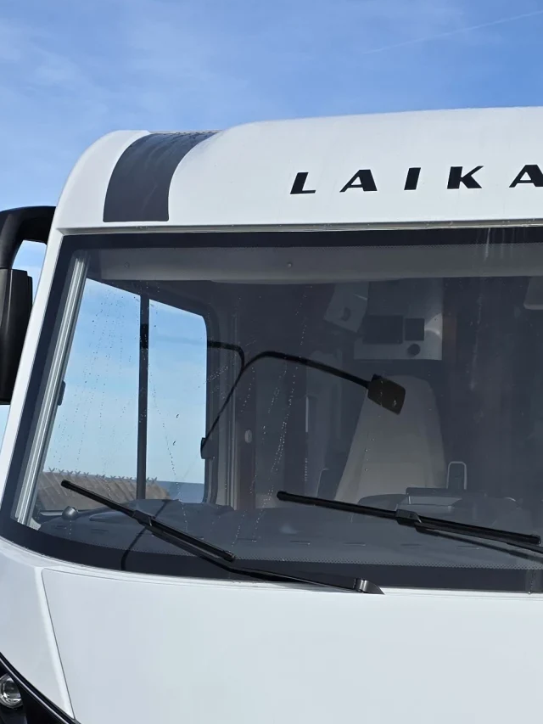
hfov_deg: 21.2
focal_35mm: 69
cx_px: 394
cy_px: 550
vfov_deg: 27.7
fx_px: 1443
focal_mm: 6.3
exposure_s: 1/6150
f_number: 1.7
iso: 80
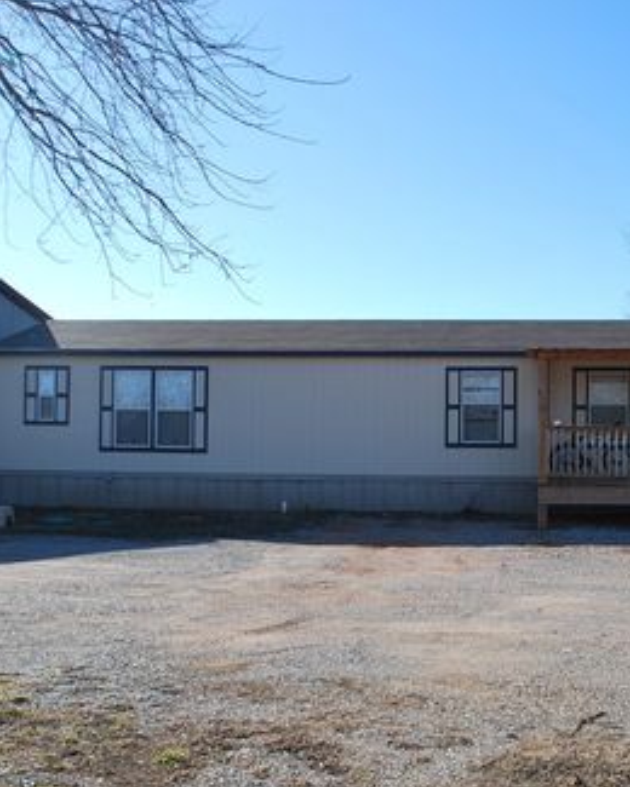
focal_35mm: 39
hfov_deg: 37.2
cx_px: 485
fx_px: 909
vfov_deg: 46.8
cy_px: 398
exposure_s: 1/200
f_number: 7.1
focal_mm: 18
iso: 100
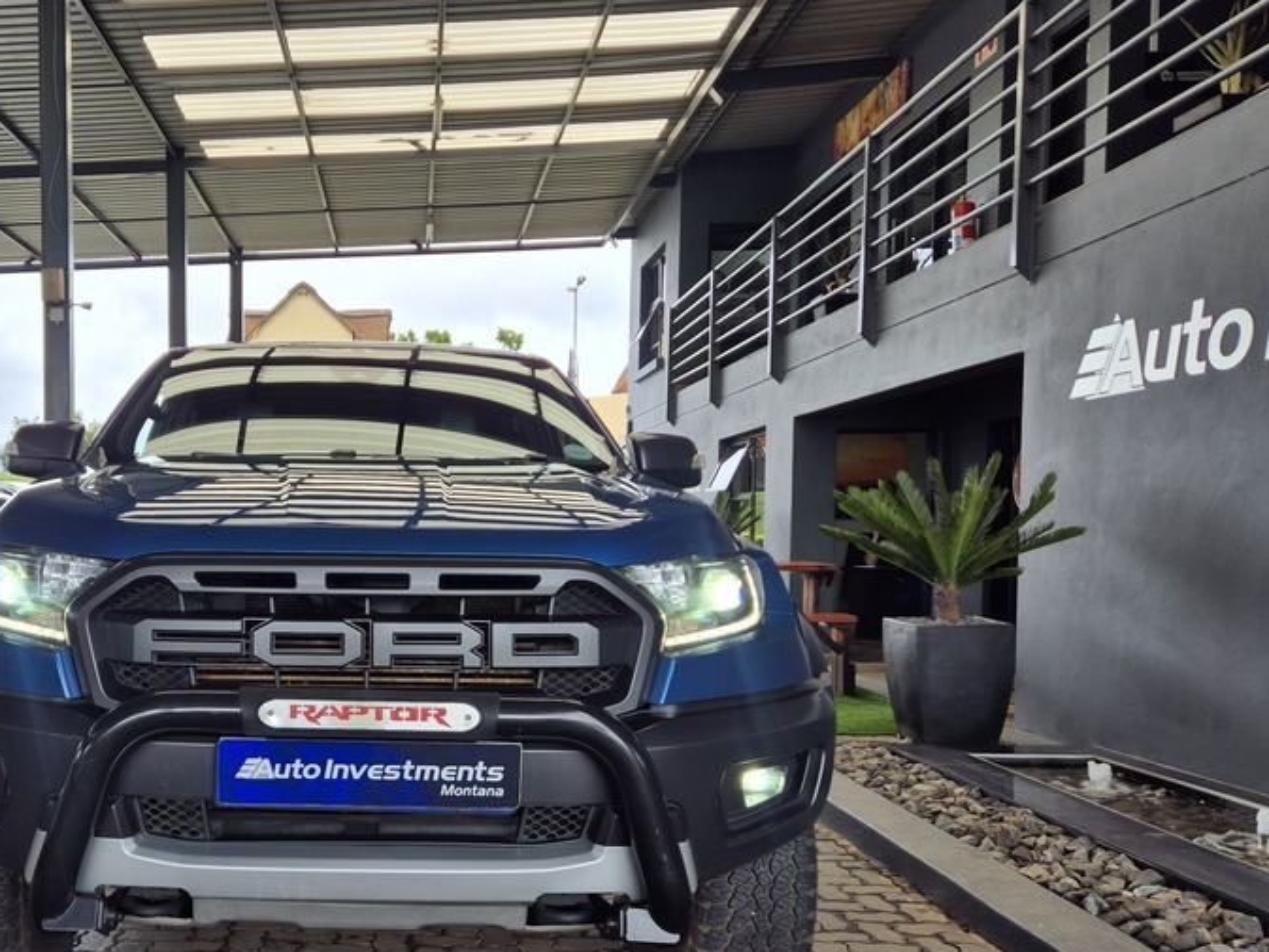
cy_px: 552
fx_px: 1283
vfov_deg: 40.6
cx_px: 366
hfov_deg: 51.0
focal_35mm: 35
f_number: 1.8
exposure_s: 1/250
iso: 32
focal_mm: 5.4
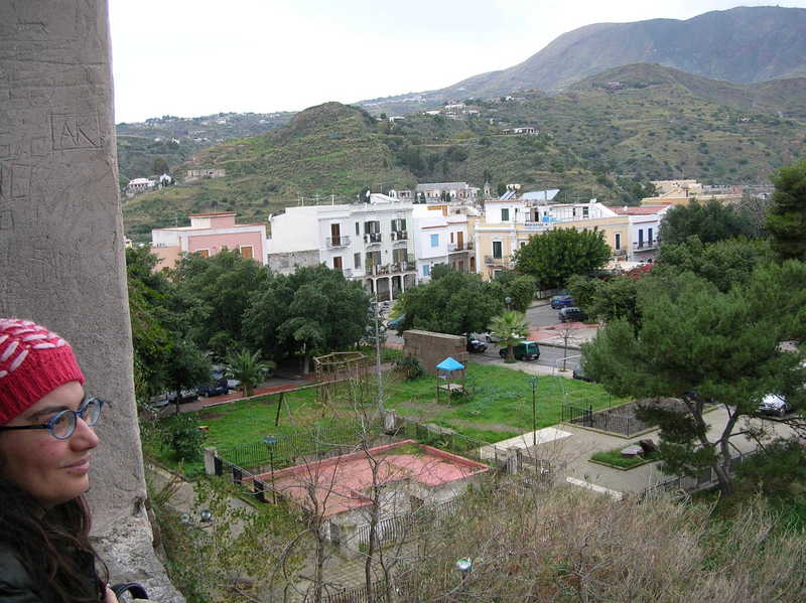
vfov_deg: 39.6
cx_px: 403
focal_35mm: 36
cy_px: 302
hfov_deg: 51.4
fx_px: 838
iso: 50
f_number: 2.7
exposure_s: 1/93.1
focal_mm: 6
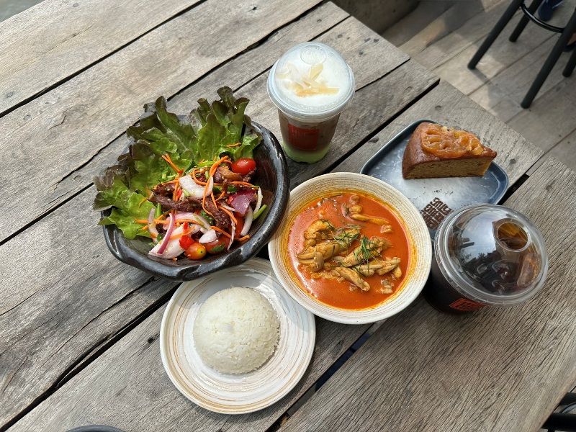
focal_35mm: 24
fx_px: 399
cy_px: 216
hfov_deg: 71.6
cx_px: 288
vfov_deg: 56.8
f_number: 1.78
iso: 80
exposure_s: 1/2591
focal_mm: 6.86
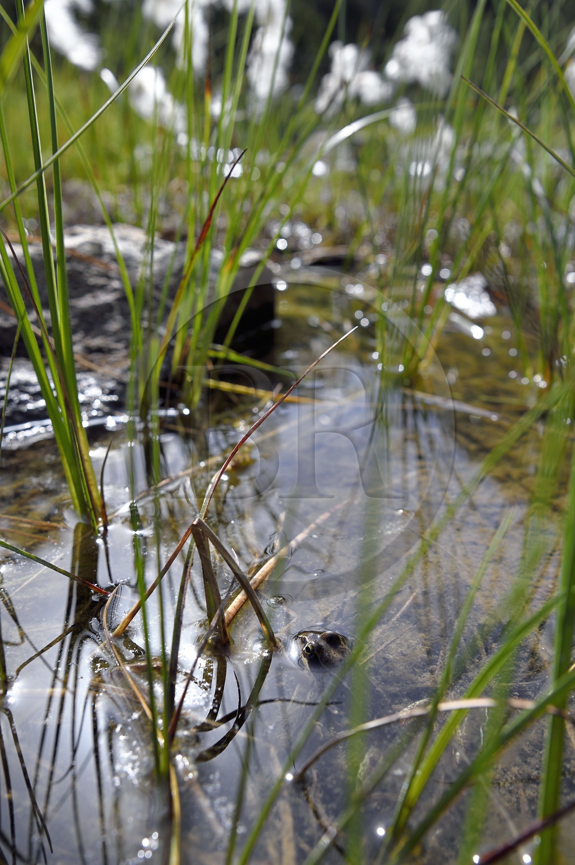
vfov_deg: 54.5
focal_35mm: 35
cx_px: 288
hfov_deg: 37.8
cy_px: 432
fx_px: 839
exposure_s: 1/400
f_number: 7.1
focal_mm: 35
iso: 200
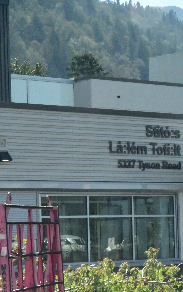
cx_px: 160
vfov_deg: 13.0
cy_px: 146
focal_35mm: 161
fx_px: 1285
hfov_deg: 8.1
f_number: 18
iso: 25600
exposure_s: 1/8000
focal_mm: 70
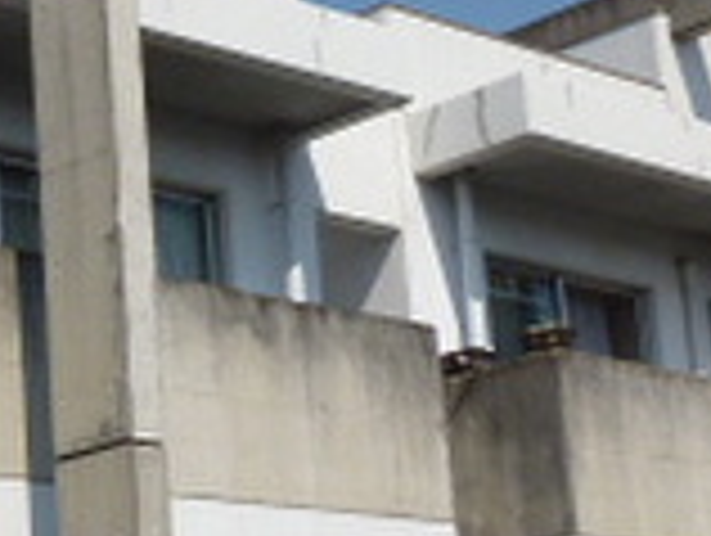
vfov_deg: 13.9
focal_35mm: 106
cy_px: 430
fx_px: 2181
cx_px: -166
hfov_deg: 17.6
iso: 100
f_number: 5.6
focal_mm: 4.3
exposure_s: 1/800
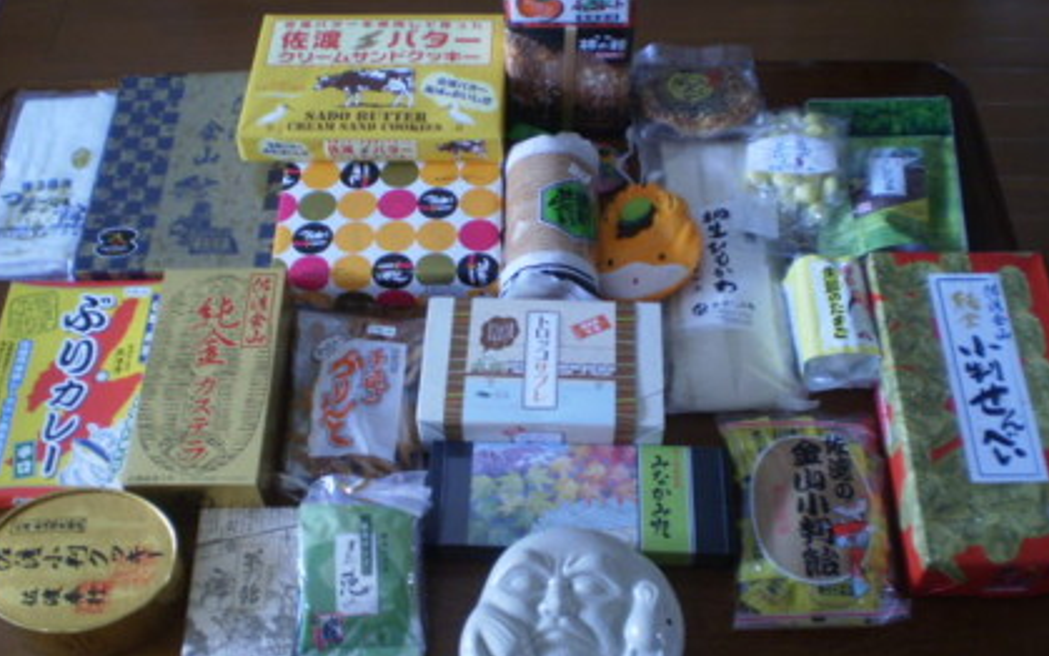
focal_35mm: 41
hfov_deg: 48.2
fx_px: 1172
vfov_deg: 31.3
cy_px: 341
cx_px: 491
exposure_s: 1/8
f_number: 3.1
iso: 125
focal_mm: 6.3
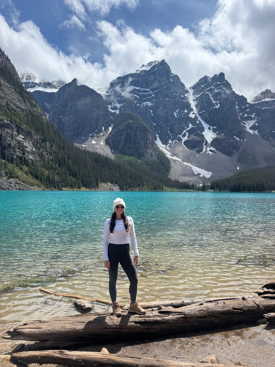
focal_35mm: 24
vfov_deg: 71.6
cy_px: 184
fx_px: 254
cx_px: 138
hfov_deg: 56.8
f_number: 1.78
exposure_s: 1/5348
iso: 80
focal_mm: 6.76
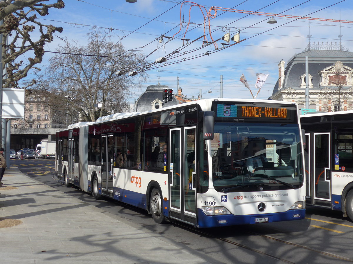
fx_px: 469
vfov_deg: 31.5
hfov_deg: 41.2
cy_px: 132
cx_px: 176
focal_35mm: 46
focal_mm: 9.5
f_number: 3
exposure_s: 1/1600
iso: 80
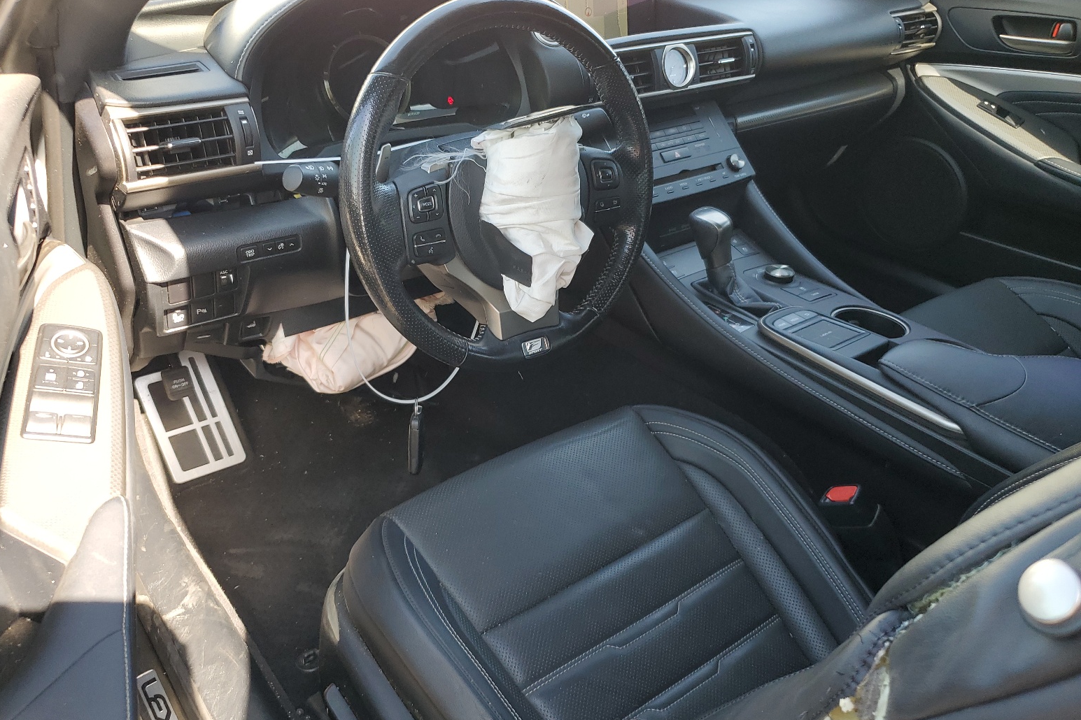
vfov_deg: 46.4
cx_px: 522
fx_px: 841
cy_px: 340
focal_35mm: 28
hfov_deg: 65.5
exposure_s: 1/169
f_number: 1.5
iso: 50
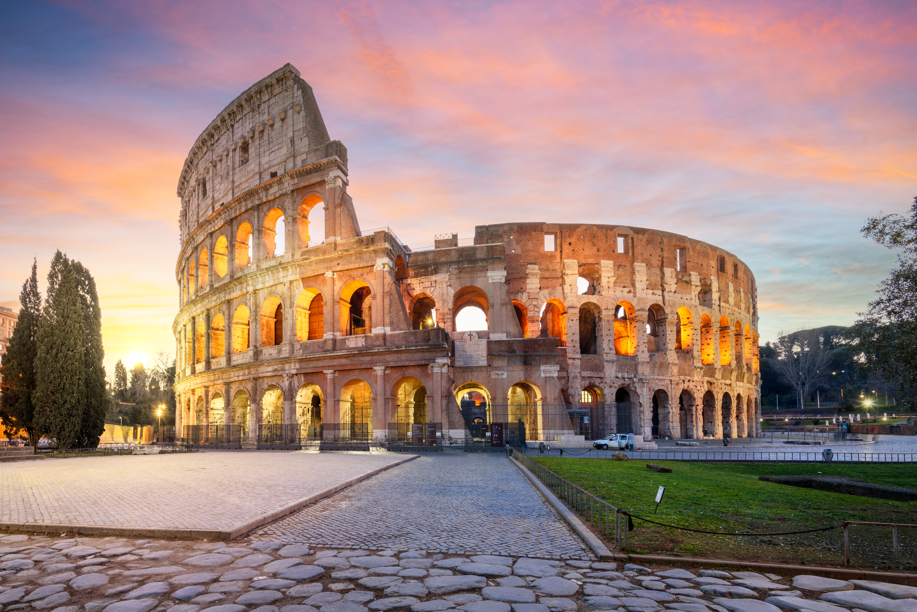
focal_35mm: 19
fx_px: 484
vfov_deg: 64.5
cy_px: 293
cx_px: 387
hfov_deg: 86.3
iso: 64
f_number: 11
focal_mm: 16
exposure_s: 10
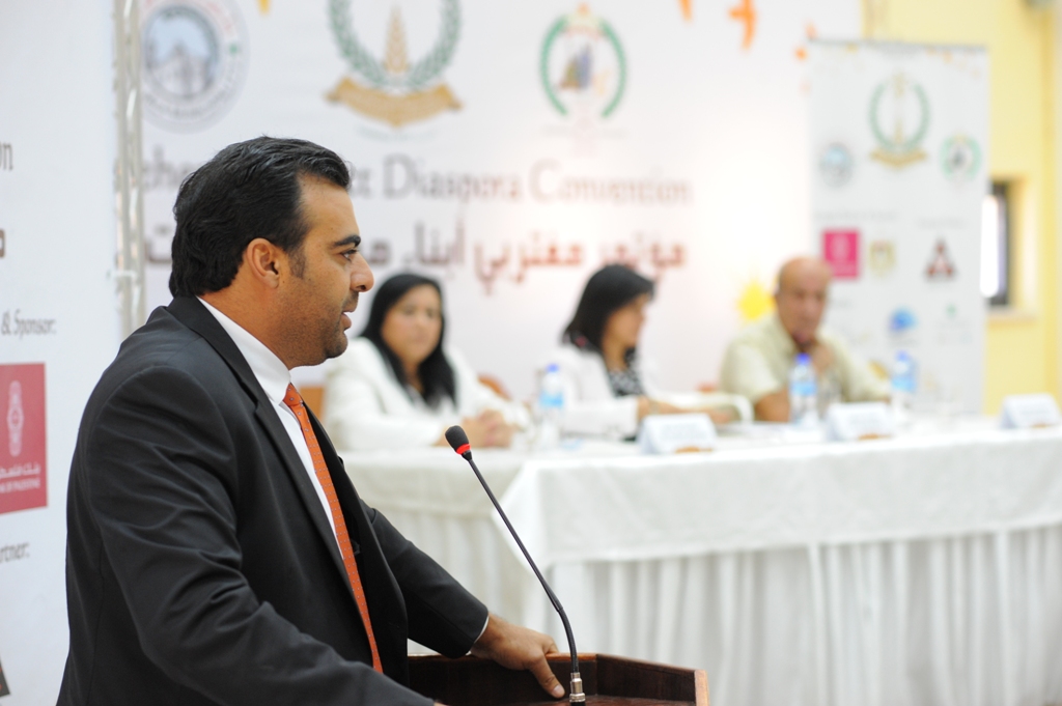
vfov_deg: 16.0
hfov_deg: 23.9
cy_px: 353
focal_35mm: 85
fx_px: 2505
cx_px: 531
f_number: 3.2
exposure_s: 1/125
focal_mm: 85
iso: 1600
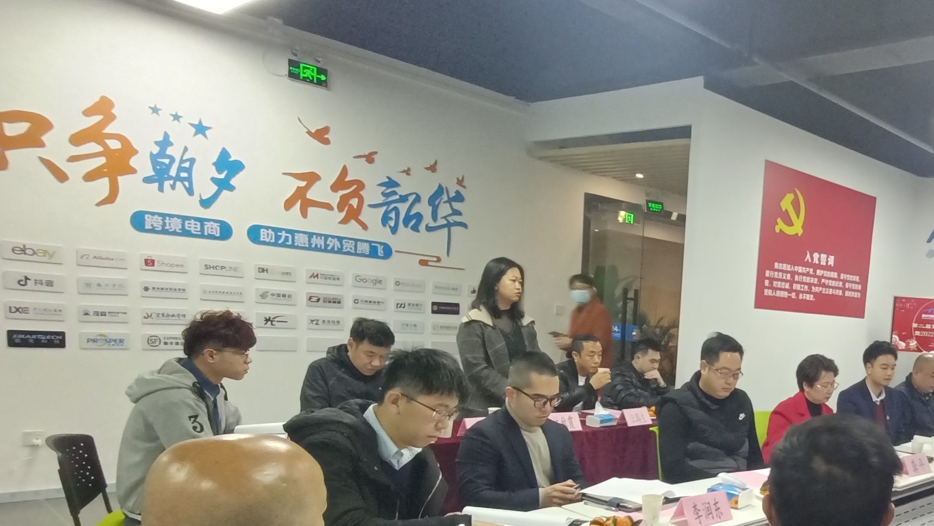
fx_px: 768
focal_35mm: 31
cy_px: 424
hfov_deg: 57.1
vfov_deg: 36.4
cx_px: 770
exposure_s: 1/33.3
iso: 277
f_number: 2.4
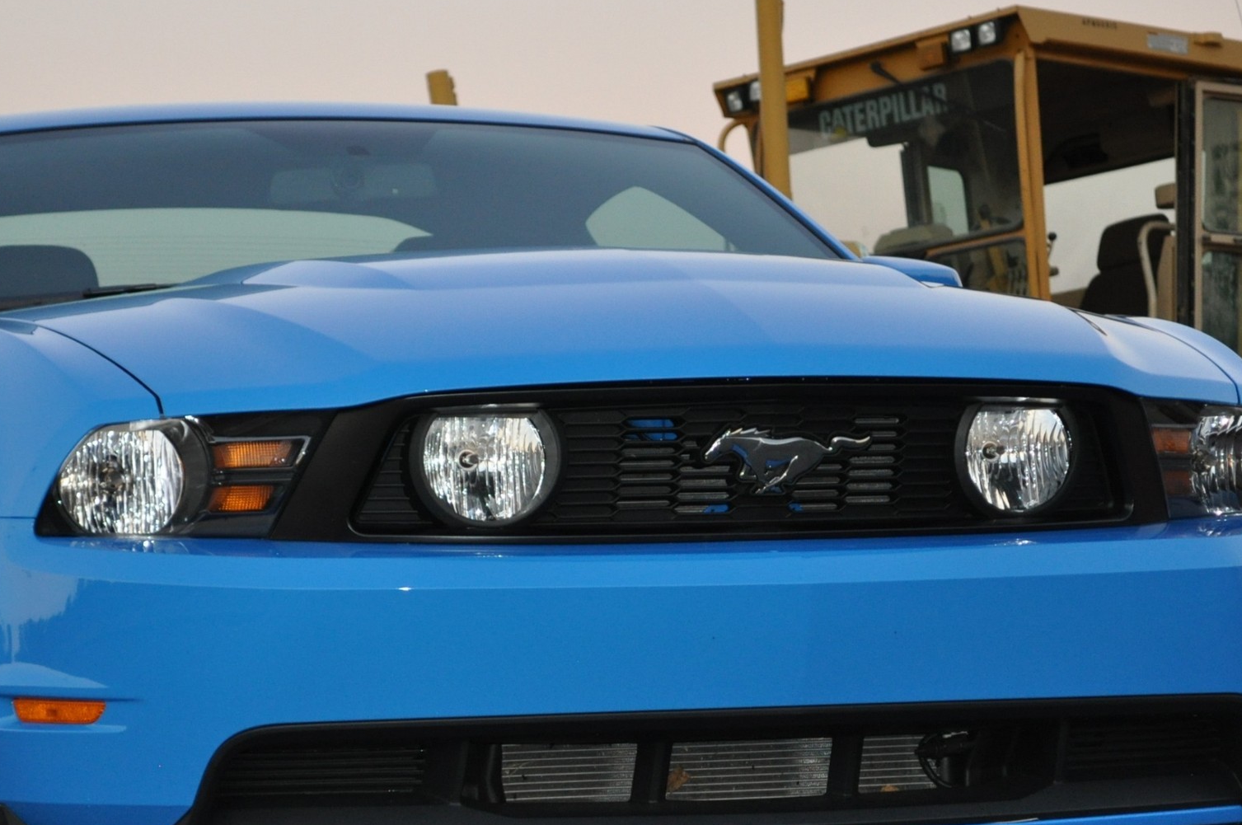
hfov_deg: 15.0
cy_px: 572
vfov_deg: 10.0
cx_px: 556
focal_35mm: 137
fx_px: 4715
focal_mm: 55
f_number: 5.6
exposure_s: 1/80
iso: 800
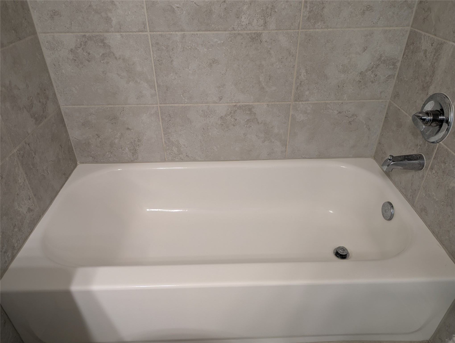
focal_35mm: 24
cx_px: 228
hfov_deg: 71.5
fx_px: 316
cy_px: 172
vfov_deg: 56.9
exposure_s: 1/24
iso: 100
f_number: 1.85
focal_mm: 6.81
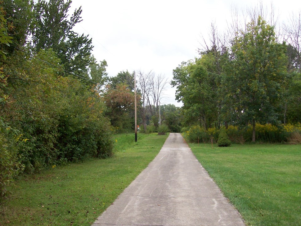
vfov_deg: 37.7
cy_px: 118
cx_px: 152
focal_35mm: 38
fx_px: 330
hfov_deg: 49.0
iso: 80
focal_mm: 6
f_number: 2.7
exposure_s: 1/779
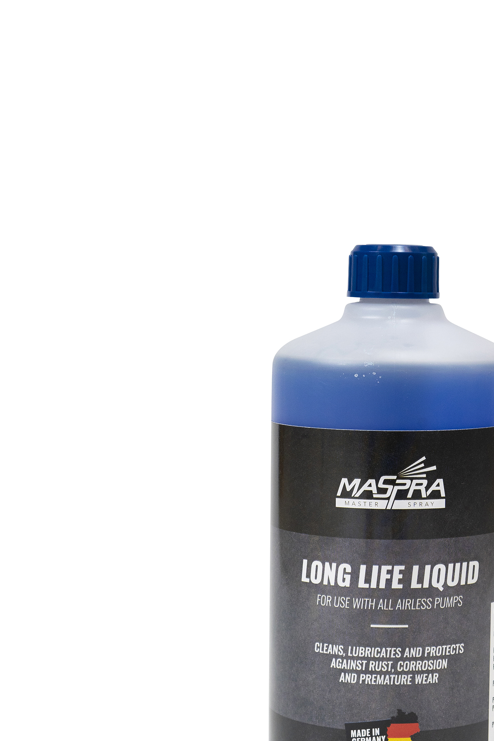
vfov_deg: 25.9
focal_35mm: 78
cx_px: 362
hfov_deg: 17.4
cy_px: 487
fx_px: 1605
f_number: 8
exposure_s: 1/100
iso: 800
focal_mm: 50
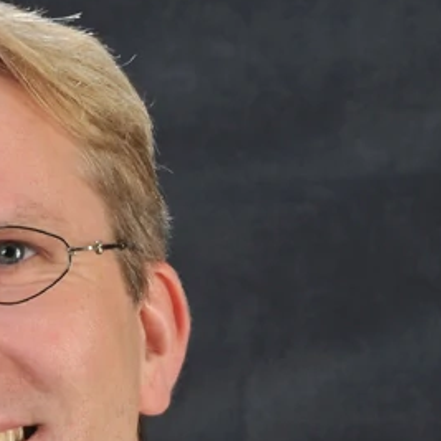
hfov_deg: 7.8
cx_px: -45
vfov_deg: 7.8
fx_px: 3214
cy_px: 339
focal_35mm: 223
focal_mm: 66
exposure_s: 1/80
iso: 200
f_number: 11
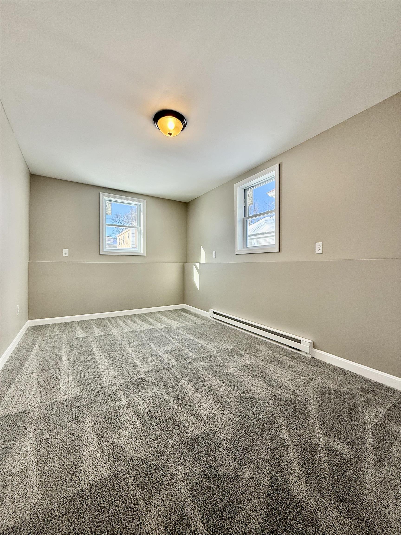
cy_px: 268
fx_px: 216
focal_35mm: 14
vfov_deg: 102.1
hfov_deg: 85.7
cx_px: 200
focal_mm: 2.22
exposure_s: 1/137
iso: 64
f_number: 2.2
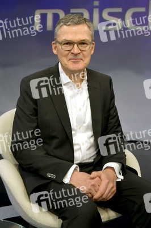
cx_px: 76
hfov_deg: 35.0
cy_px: 114
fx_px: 239
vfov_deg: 50.7
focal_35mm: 38
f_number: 6.3
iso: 1600
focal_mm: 38
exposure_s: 1/200
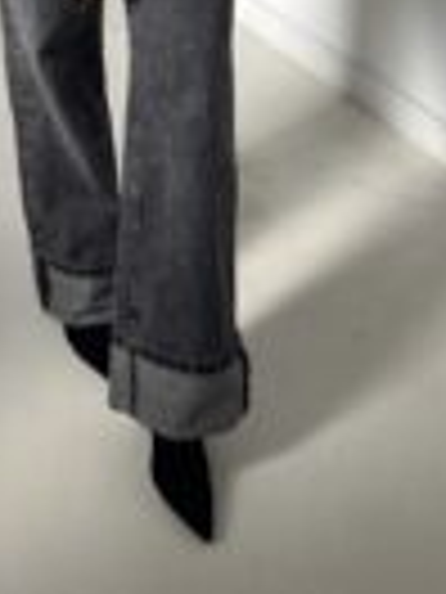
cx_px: 54
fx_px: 1357
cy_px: -274
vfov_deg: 21.2
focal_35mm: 79
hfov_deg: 18.4
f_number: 1.6
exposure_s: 1/97
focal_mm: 5.96
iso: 125
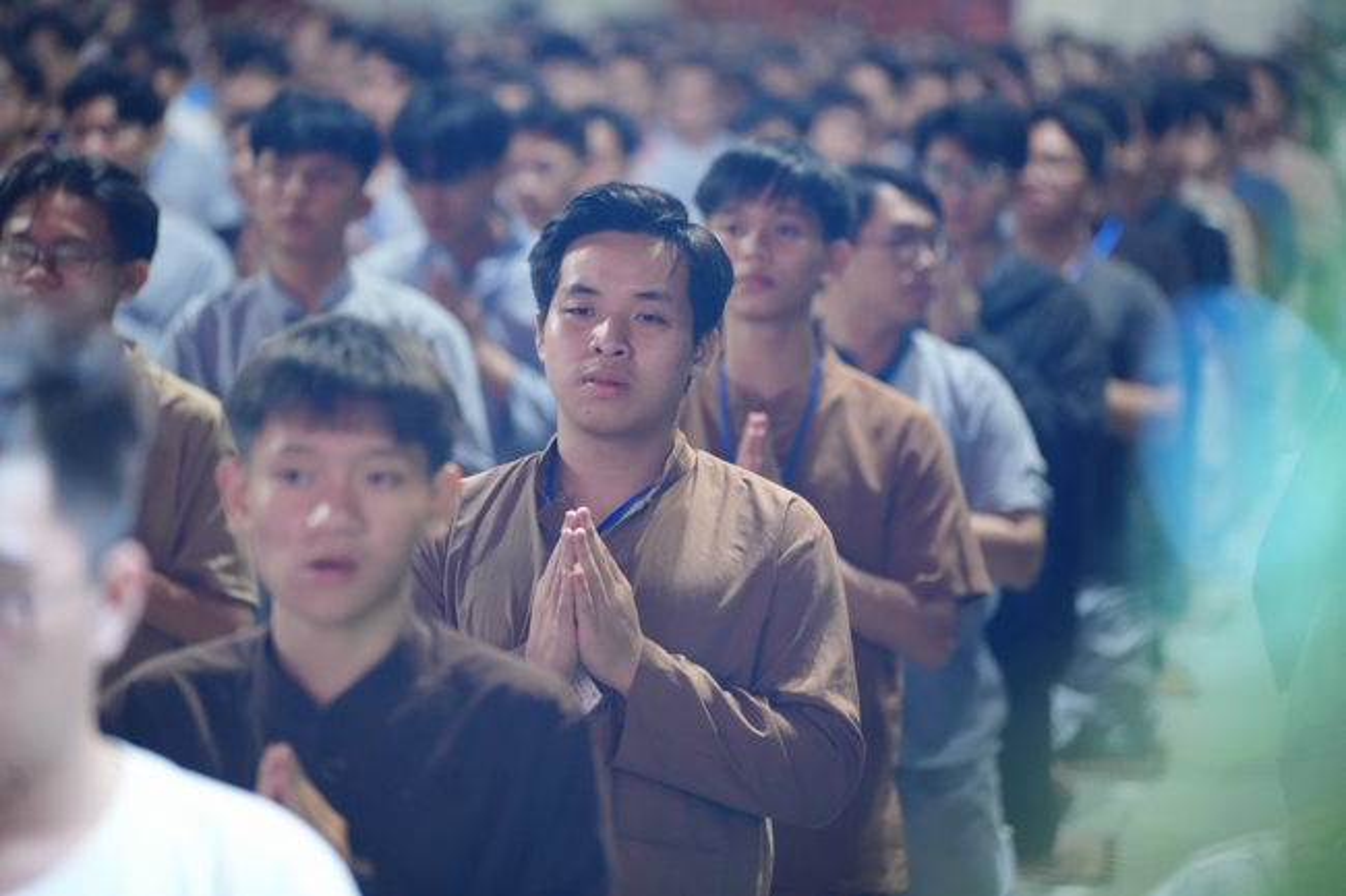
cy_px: 448
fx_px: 5607
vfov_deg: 9.1
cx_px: 673
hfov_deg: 13.7
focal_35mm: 150
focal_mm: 150
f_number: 2.8
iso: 6400
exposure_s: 1/100
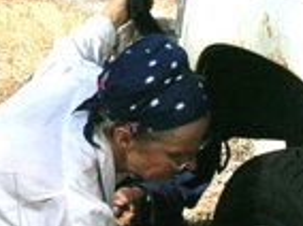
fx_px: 1416
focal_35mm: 162
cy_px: 71
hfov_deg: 12.2
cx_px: 129
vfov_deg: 9.1
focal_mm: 6
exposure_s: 1/533
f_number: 3.7
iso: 50
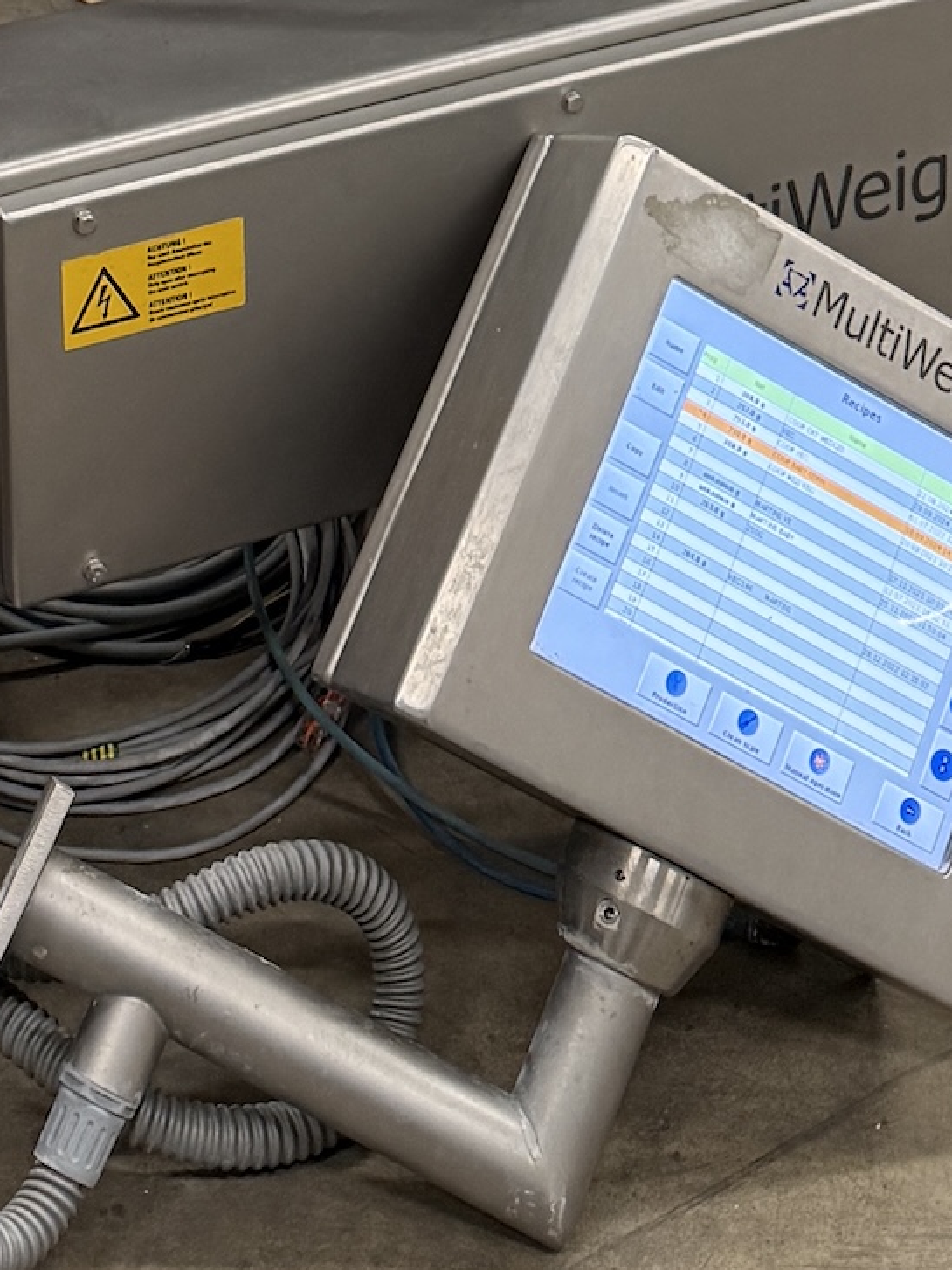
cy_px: -948
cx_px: 362
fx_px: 3228
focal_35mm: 88
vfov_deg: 18.1
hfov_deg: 16.8
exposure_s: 1/50
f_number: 1.78
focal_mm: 6.76
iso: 250
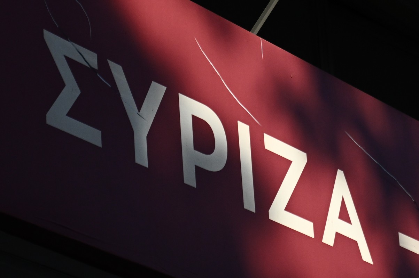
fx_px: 1221
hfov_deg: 19.5
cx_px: 210
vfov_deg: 13.0
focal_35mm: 105
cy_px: 139
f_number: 4
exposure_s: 1/10000
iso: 800
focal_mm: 70
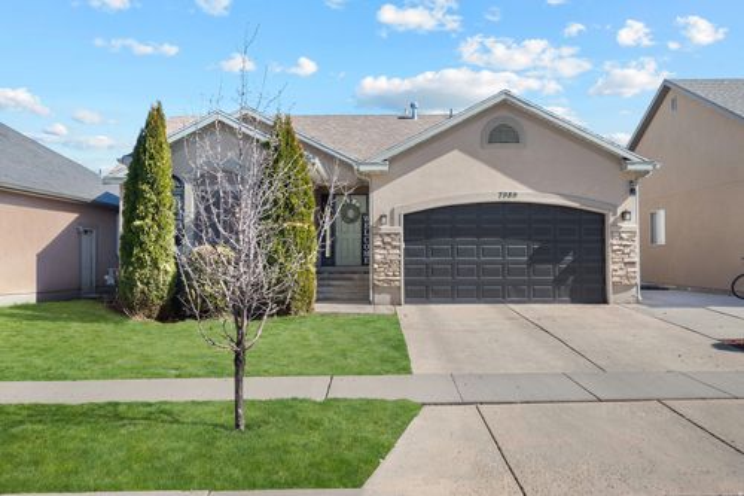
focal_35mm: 30
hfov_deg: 61.9
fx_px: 620
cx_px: 372
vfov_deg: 43.6
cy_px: 248
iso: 800
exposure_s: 1/125
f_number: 8
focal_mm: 30
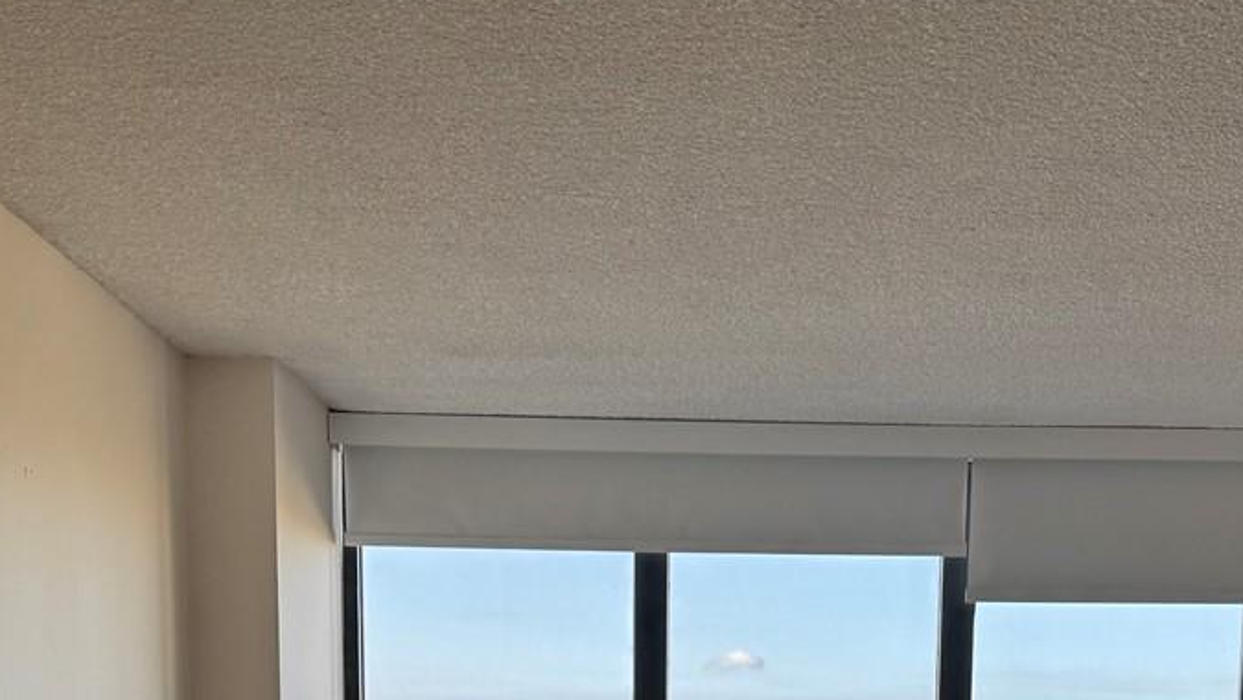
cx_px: 749
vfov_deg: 17.3
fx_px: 2044
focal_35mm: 62
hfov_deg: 33.7
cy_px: 1083
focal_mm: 6.76
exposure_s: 1/180
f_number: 1.78
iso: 64
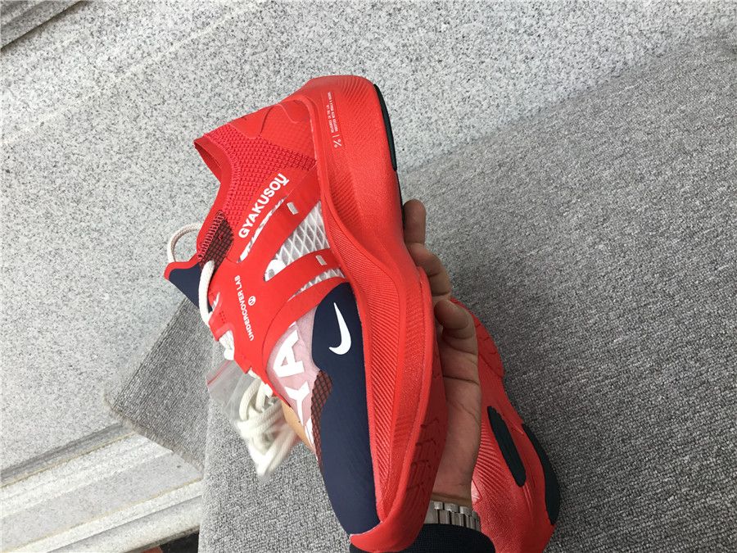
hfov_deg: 58.4
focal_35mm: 31
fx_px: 660
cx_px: 368
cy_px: 276
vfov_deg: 45.4
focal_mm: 3.3
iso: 40
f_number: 2.4
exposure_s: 1/100
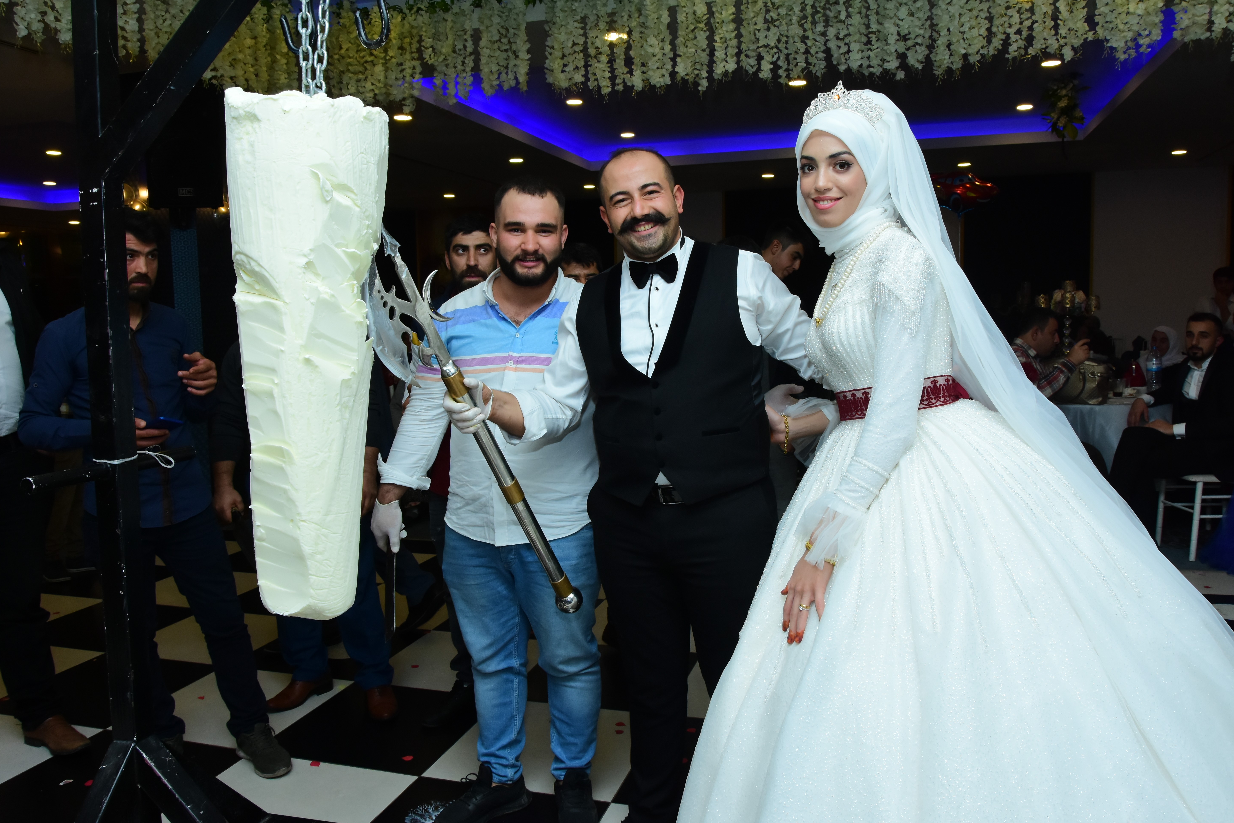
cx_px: 617
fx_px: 960
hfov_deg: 65.5
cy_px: 399
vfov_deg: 46.4
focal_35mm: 28
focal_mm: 18
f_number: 8
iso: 800
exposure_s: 1/125
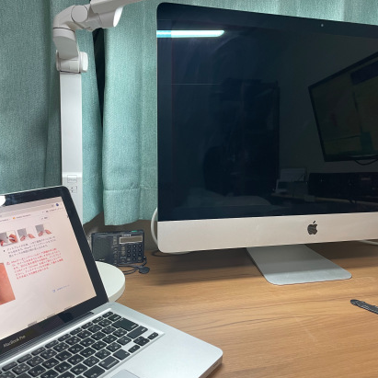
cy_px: 189
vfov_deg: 52.5
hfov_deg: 52.5
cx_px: 206
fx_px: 383
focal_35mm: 31
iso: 250
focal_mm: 4.2
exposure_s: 1/56
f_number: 1.6
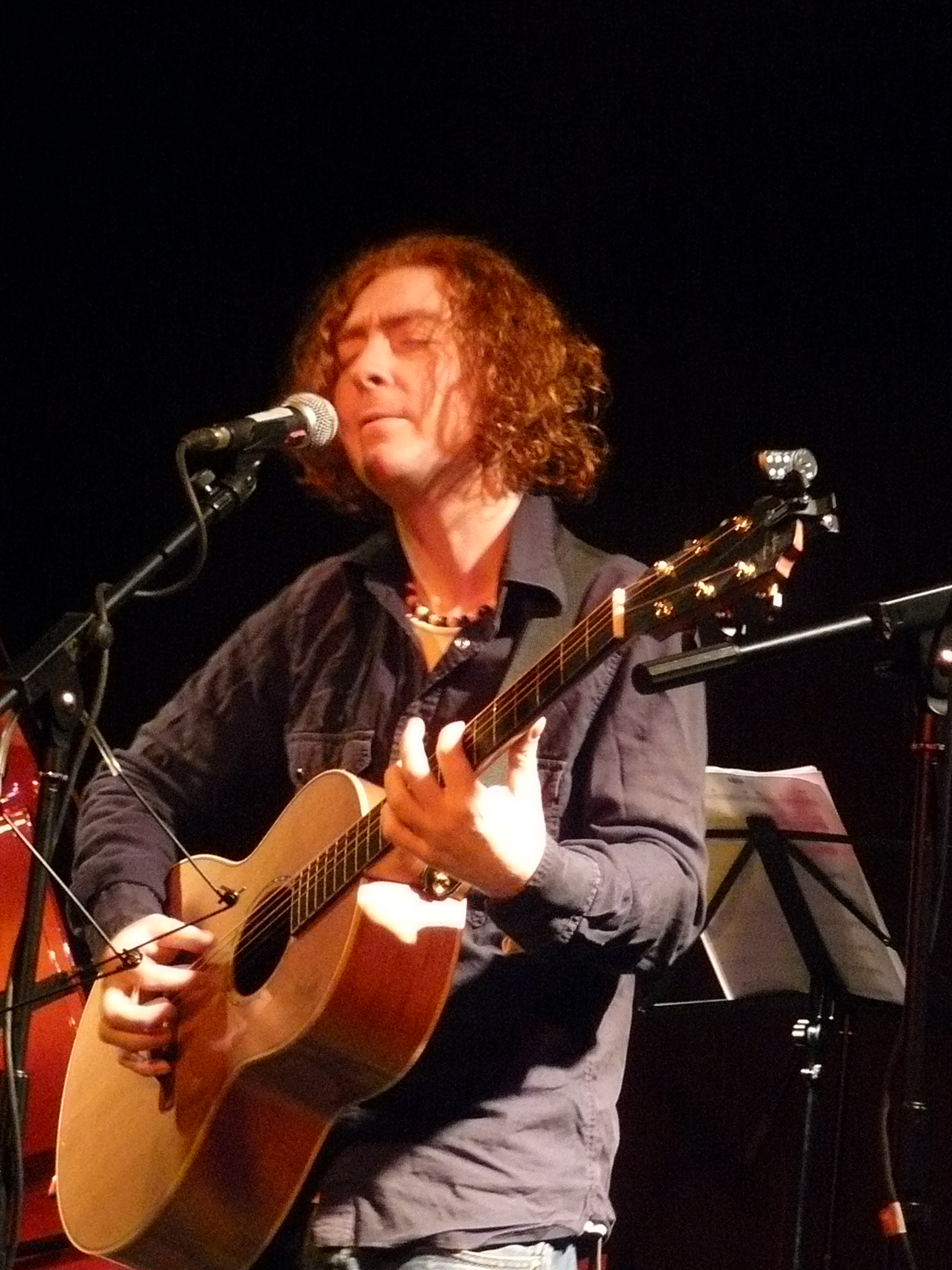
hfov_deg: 11.1
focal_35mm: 134
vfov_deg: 14.7
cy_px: 635
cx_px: 476
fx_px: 4914
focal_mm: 14.9
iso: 400
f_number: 3.2
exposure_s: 1/6
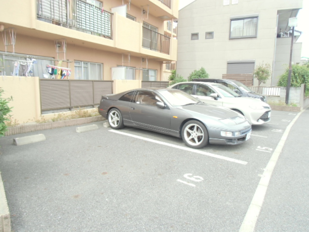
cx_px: 154
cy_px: 116
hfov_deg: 71.6
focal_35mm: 24
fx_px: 214
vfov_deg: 56.8
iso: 64
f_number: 3
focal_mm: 4.24
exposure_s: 1/125
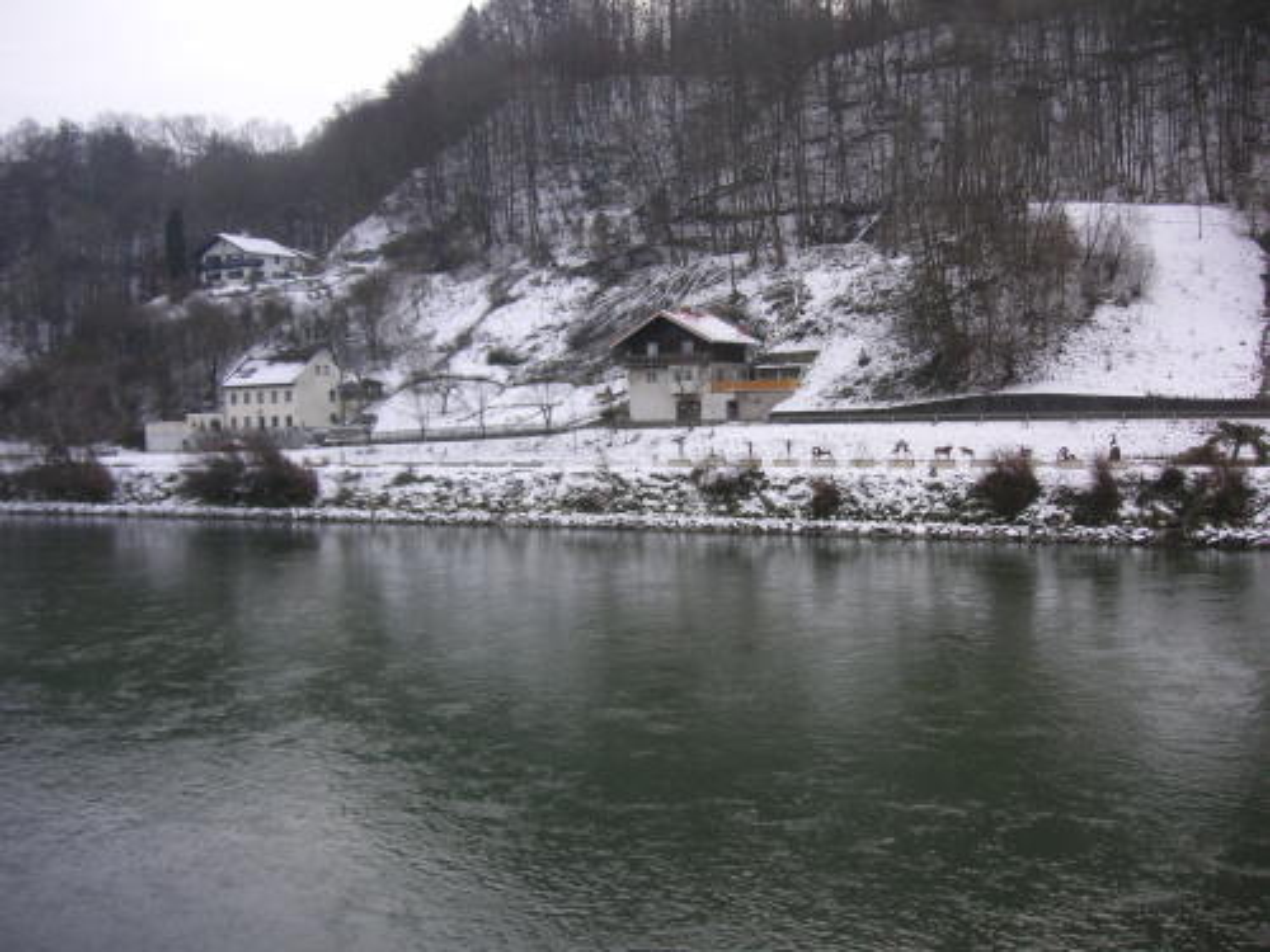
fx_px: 1357
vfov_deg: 38.7
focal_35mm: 37
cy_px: 476
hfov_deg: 50.1
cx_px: 635
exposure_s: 1/350
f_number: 2.8
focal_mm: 6.1
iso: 50
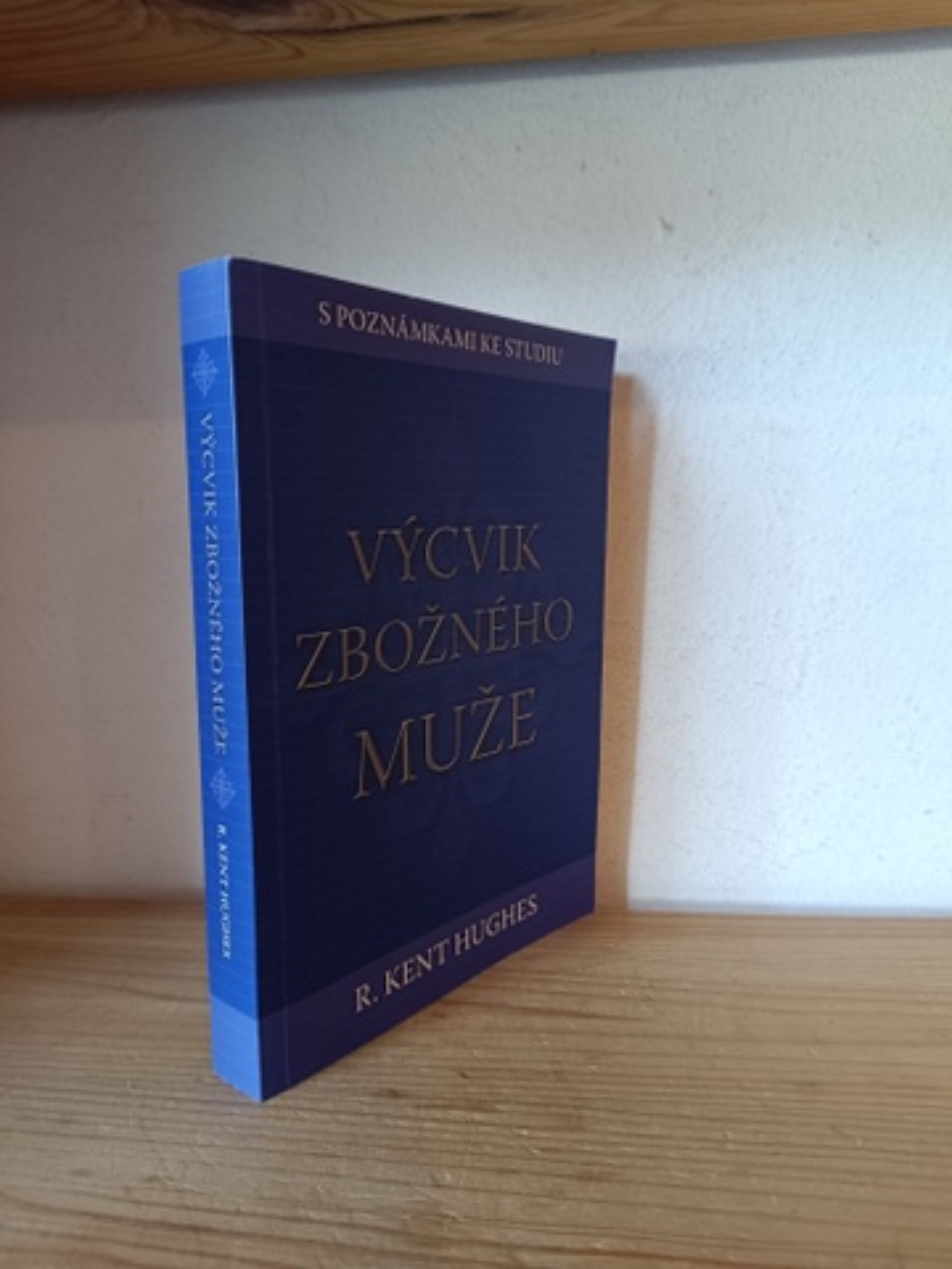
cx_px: 476
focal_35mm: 24
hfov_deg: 56.8
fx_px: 880
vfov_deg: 71.6
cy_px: 634
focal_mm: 5.59
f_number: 1.88
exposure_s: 1/50.1
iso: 747
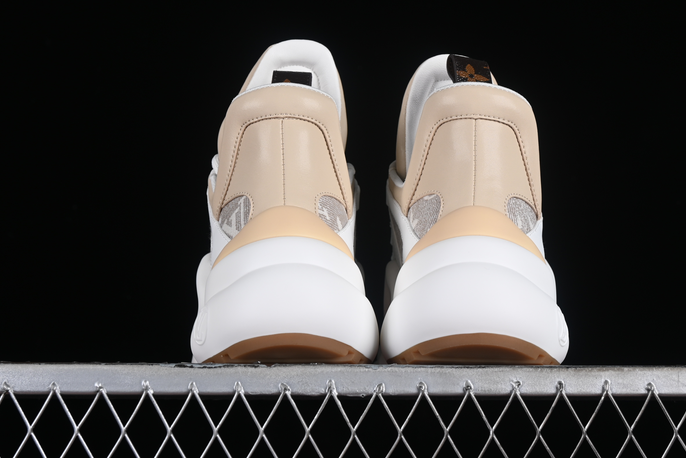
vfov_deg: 15.5
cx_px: 380
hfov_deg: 23.1
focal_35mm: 88
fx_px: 1677
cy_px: 199
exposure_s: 1/80
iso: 160
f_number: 8
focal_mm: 50
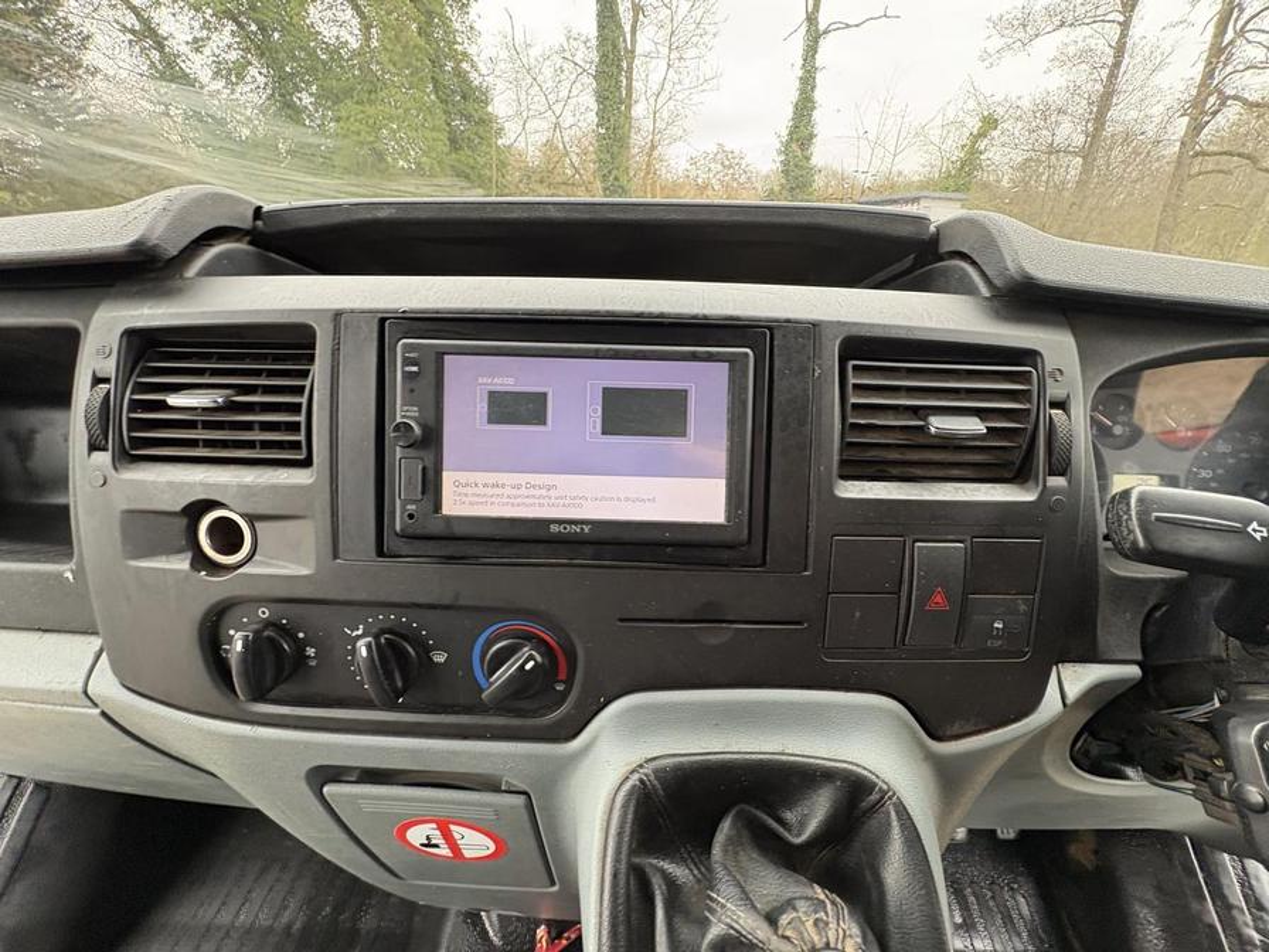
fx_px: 513
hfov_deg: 102.1
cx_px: 634
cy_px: 476
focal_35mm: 14
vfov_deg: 85.7
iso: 200
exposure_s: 1/86
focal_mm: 2.22
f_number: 2.2
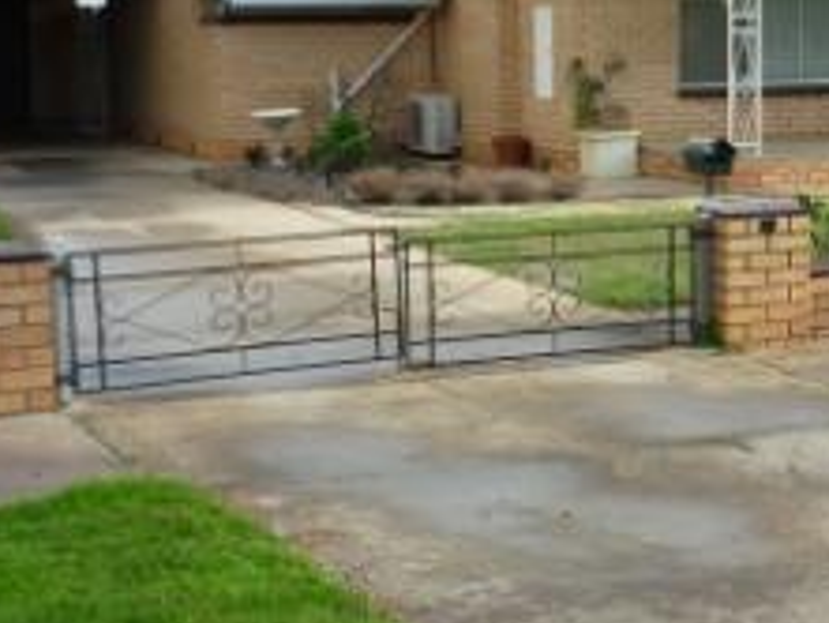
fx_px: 1893
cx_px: 791
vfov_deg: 18.5
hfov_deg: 23.8
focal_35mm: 79
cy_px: 143
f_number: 3
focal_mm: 6.4
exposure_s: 1/320
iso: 80
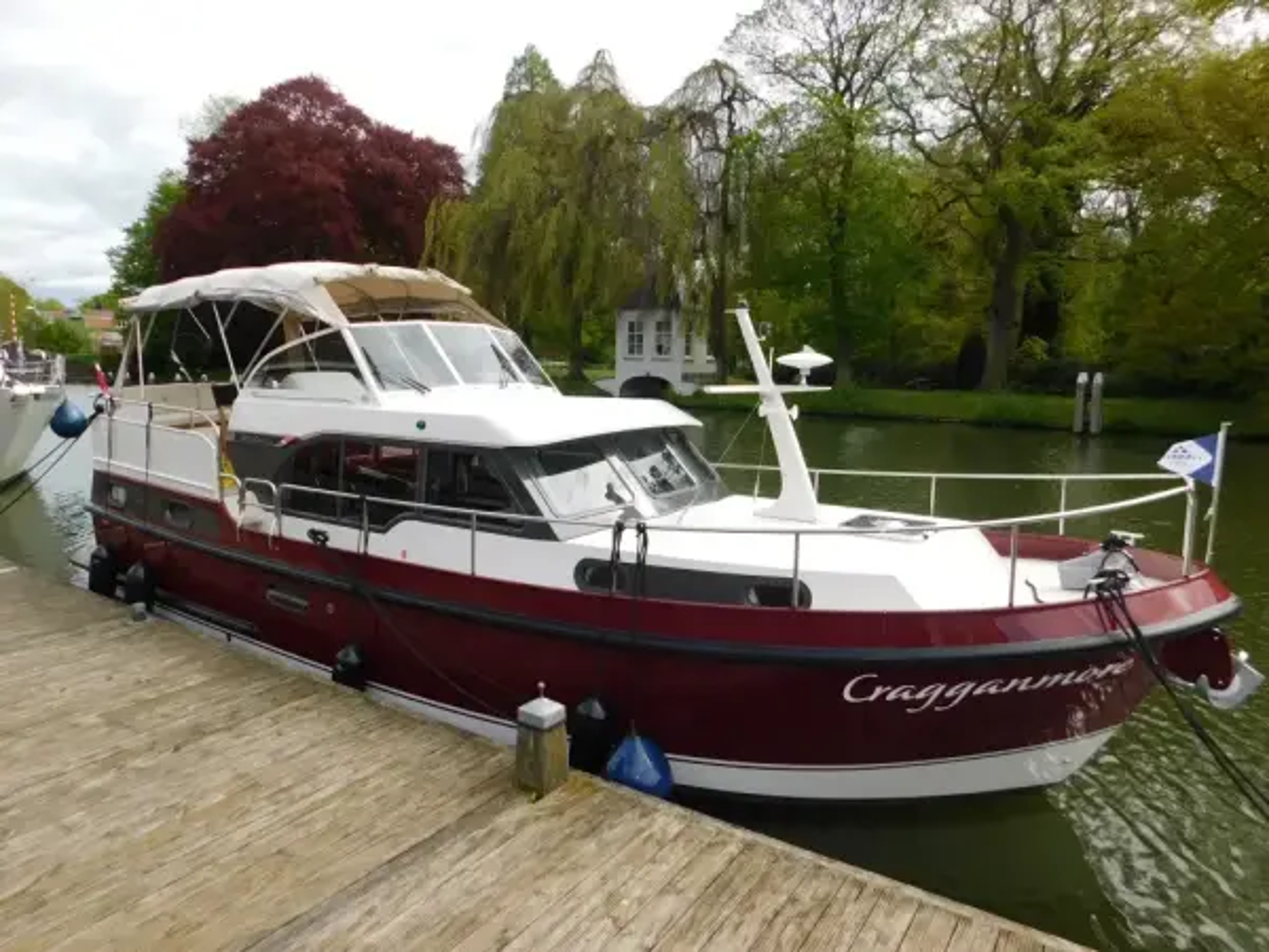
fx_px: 843
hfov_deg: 73.9
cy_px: 476
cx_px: 634
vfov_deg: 58.9
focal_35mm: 23
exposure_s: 1/1000
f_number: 3
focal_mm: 4
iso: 125
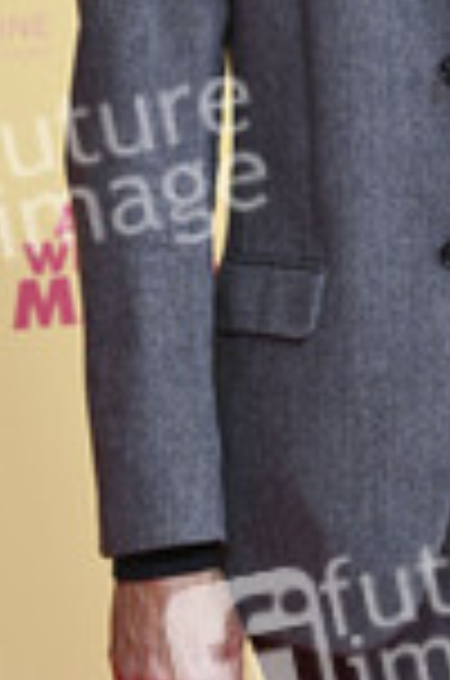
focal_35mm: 186
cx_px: 526
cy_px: -41
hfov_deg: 7.3
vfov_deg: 11.0
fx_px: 3503
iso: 400
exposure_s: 1/160
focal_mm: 70
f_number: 5.6
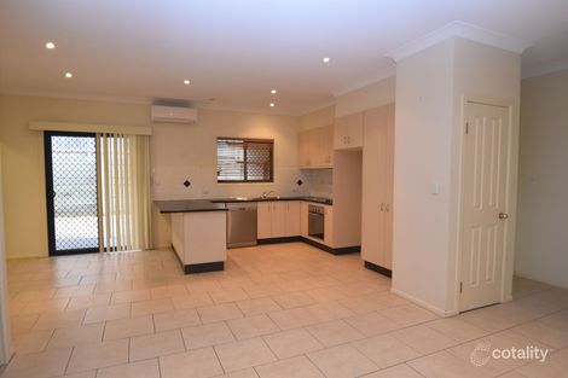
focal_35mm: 21
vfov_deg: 59.5
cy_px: 189
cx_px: 284
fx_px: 331
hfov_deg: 81.2
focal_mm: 14
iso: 560
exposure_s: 1/60
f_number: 4
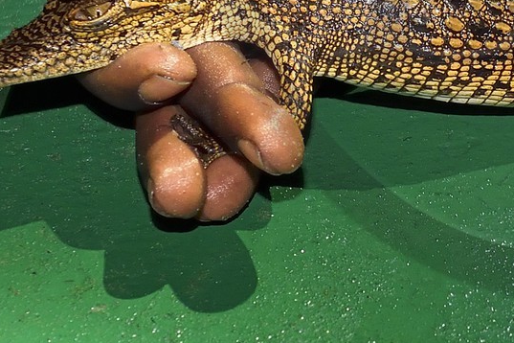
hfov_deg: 15.2
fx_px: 1870
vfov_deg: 10.3
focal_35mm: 131
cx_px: 596
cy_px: -95
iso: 1600
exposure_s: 1/60
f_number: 5.6
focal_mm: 44
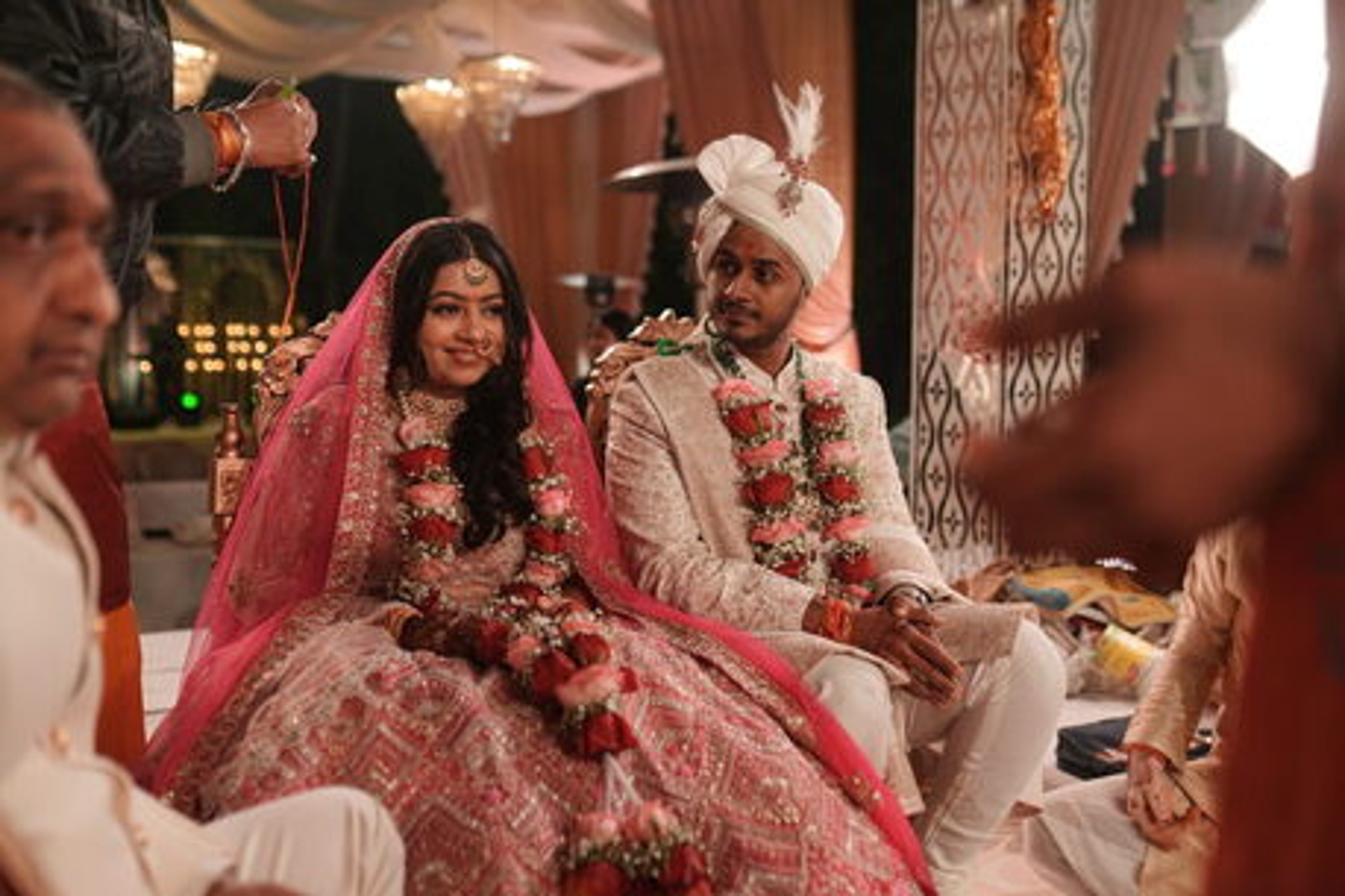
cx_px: 672
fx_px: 1307
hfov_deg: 54.5
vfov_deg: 37.8
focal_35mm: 35
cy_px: 448
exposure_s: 1/320
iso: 320
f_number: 2
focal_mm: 35
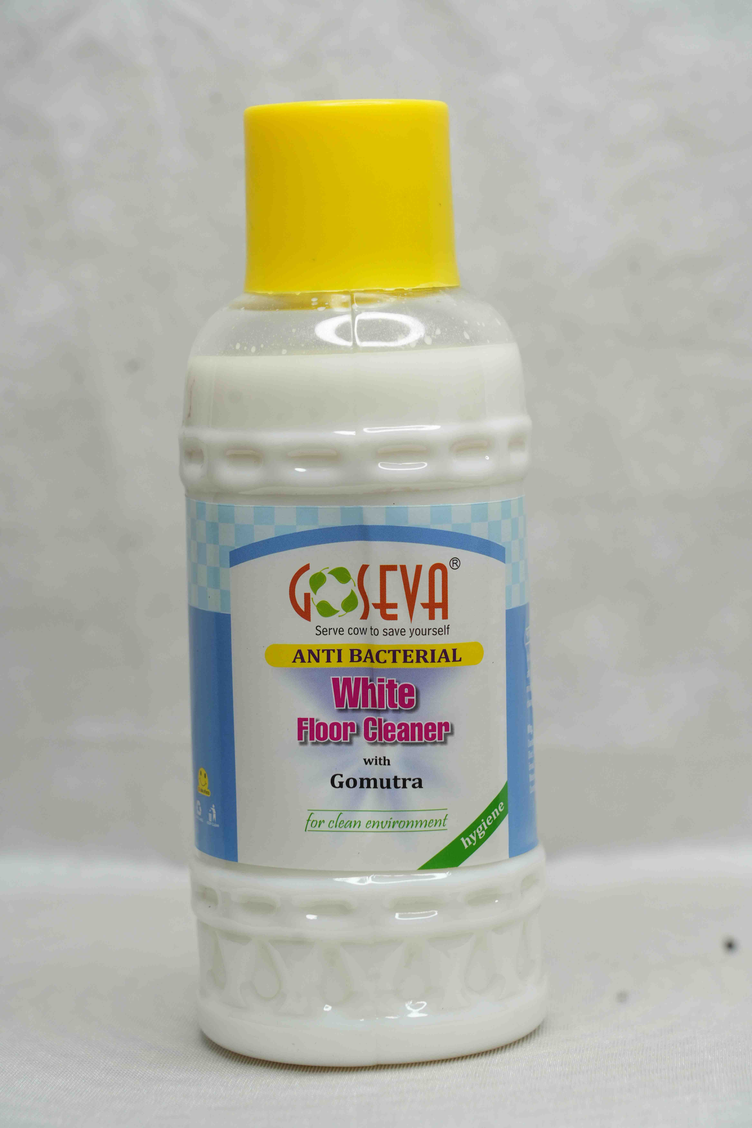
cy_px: 564
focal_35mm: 98
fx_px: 3070
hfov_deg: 14.0
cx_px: 376
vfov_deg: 20.8
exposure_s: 1/60
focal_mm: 98
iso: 320
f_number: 7.1
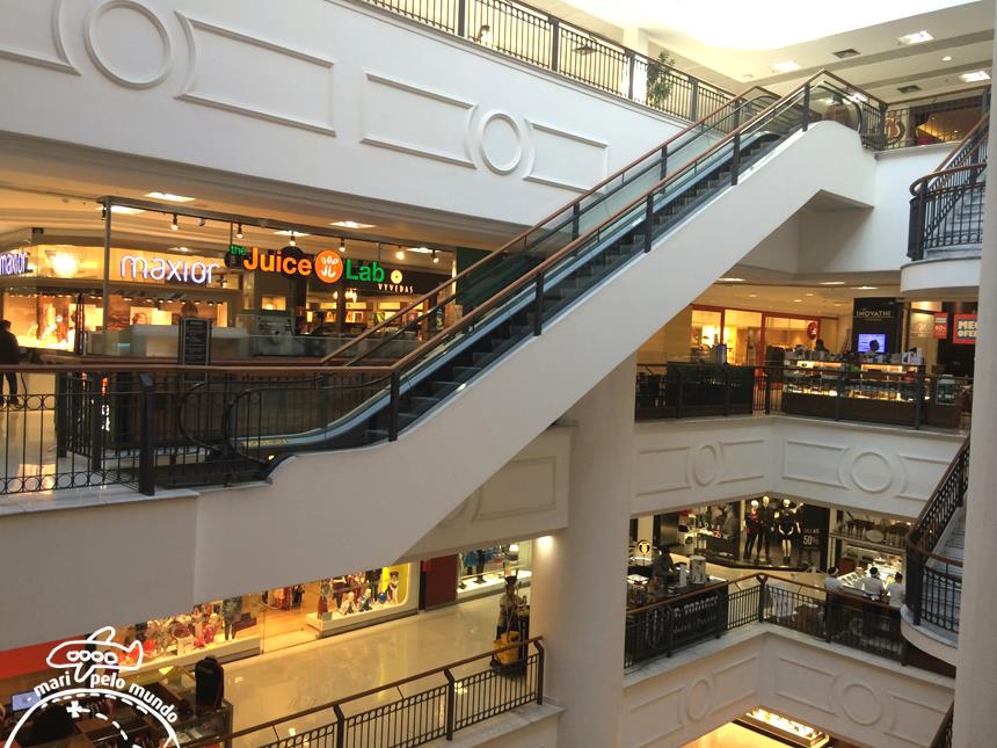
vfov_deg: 48.2
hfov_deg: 61.7
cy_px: 374
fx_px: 835
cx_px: 498
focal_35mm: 29
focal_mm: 4.15
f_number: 2.2
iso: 40
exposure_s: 1/30
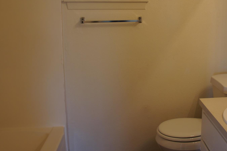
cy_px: 46
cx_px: 156
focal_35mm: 41
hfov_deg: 46.5
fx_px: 258
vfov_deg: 32.2
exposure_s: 1/30
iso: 200
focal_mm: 18
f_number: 4
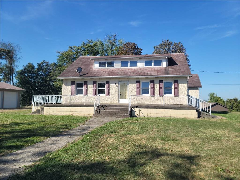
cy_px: 90
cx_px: 120
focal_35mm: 25
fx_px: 173
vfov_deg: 54.9
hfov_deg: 69.4
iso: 20
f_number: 1.8
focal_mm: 7
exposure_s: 1/912
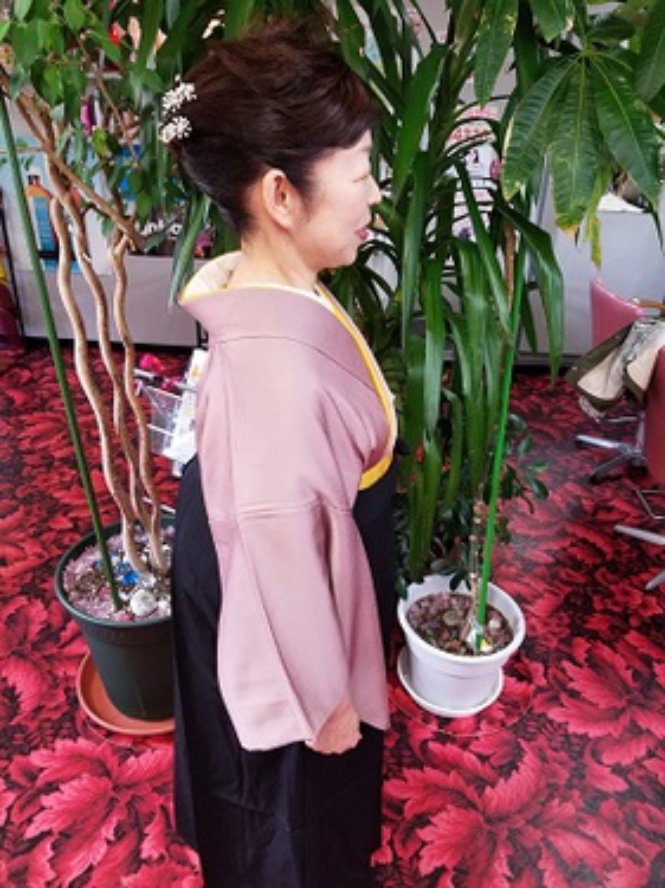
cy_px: 444
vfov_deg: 67.3
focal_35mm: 26
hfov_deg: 53.0
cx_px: 332
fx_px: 666
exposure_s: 1/50
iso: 200
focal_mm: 4.25
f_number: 1.7
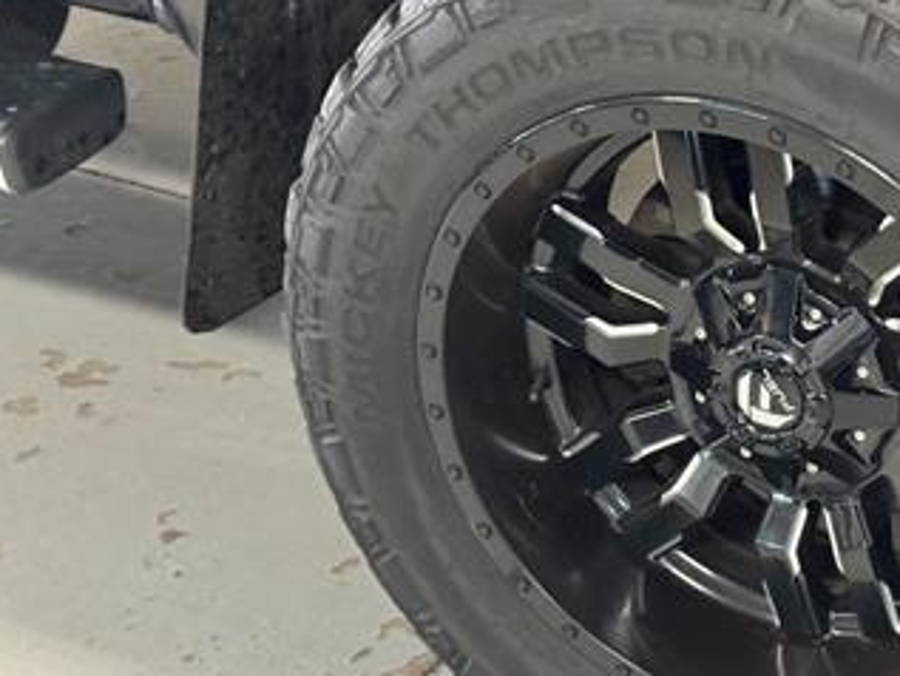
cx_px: 835
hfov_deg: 19.8
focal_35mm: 97
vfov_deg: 15.2
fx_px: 2523
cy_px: 403
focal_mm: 6.76
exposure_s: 1/40
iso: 400
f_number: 1.78
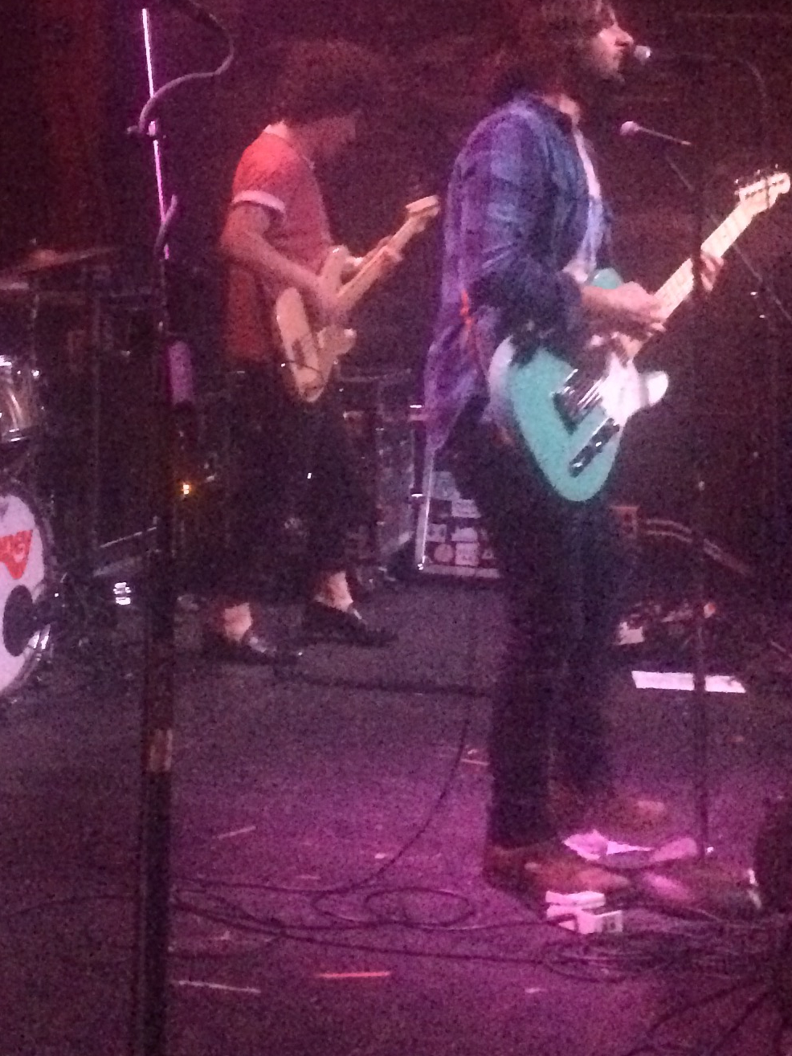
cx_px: 185
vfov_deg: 26.2
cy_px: 106
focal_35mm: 72
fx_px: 2197
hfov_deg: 20.3
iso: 1000
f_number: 2.2
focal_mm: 4.15
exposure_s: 1/15
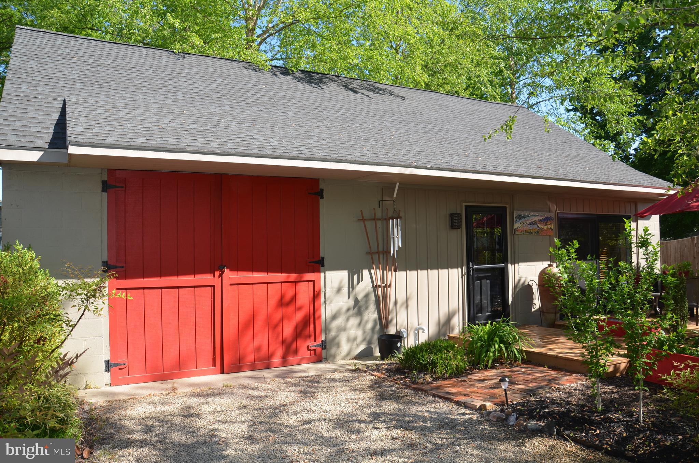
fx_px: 523
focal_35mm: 27
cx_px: 350
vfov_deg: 47.7
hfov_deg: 67.5
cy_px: 232
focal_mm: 18
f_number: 5.6
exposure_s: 1/250
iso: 100
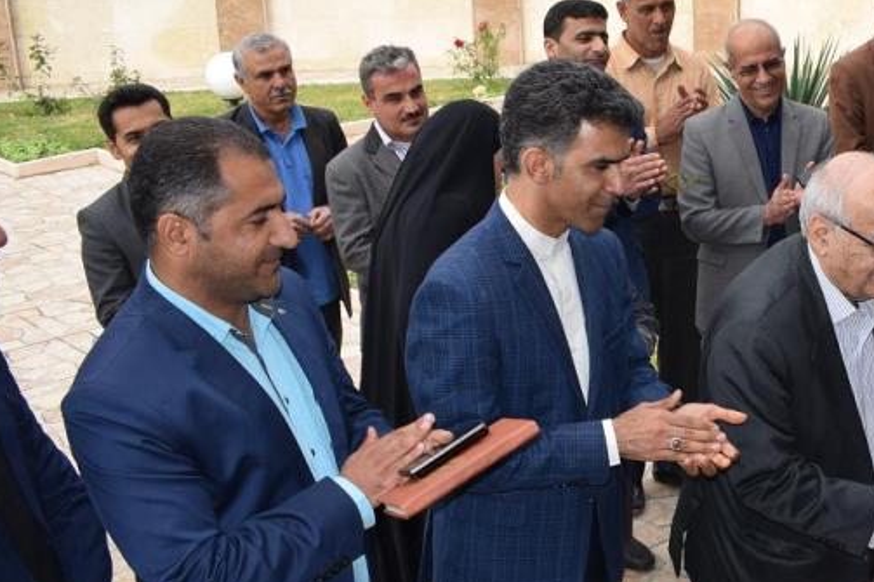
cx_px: 825
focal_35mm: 55
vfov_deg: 24.6
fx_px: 1335
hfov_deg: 33.8
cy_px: 338
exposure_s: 1/125
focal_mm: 18
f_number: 5.6
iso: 110
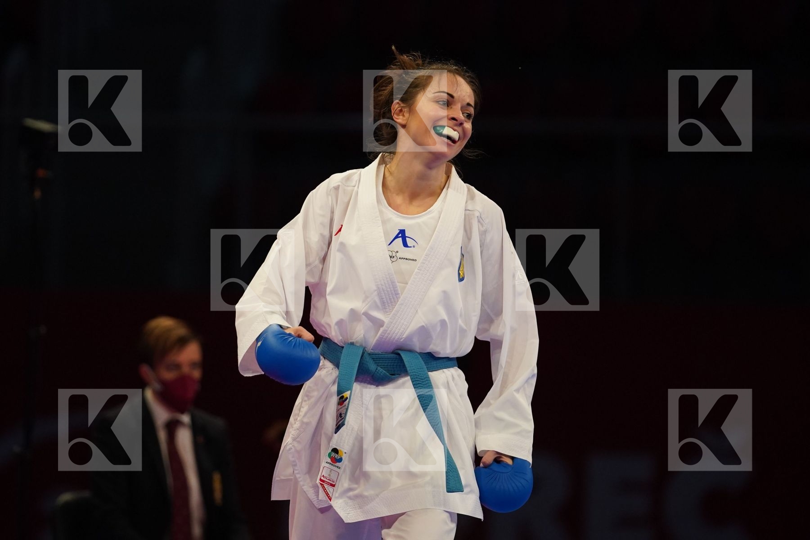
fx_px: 6637
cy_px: 270
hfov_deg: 7.0
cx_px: 405
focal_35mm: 295
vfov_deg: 4.7
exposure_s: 1/1000
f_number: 2.8
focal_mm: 197
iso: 2000
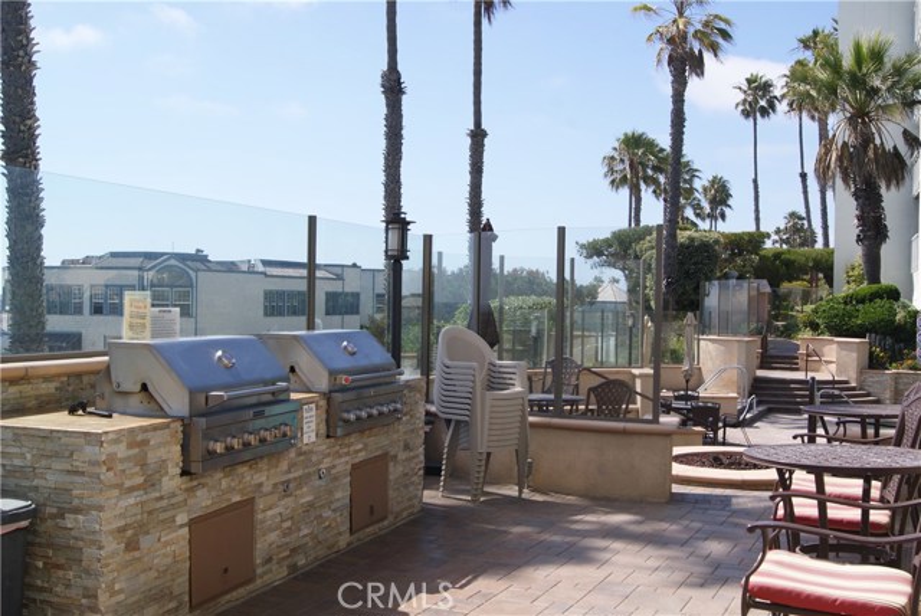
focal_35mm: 39
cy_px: 308
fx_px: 999
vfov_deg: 34.3
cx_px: 460
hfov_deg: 49.5
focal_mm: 26
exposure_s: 1/100
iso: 100
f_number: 11
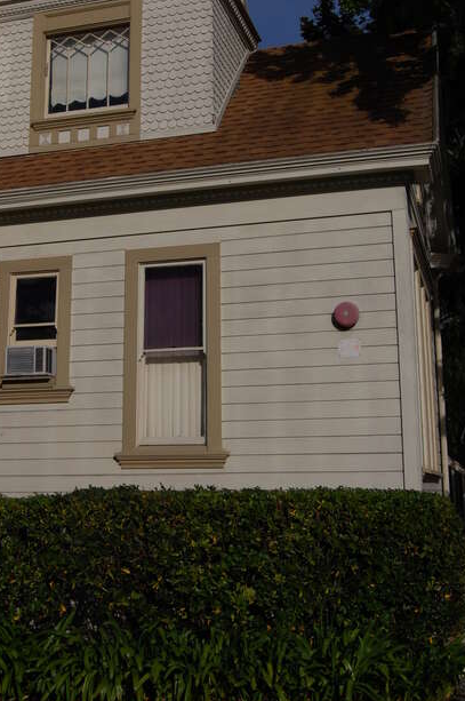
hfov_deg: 28.5
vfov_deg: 41.7
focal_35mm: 47
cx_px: 187
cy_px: 272
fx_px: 913
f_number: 16
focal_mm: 24
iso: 200
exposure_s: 1/400
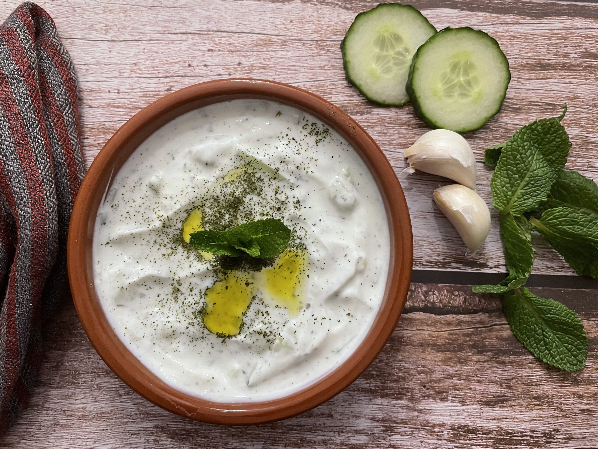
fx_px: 449
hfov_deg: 67.3
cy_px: 224
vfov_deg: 53.1
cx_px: 299
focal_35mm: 26
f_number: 1.6
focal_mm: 4.2
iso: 250
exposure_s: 1/50
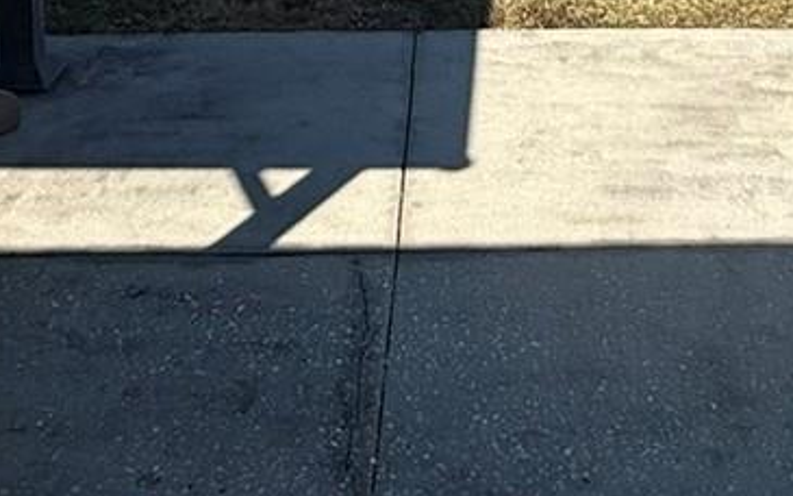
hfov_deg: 31.2
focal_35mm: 65
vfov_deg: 17.2
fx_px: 1405
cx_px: 539
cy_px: -337
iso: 50
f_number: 2.2
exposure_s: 1/2611
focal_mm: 2.22
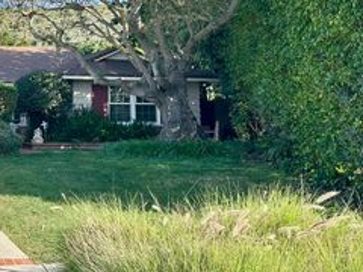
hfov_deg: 34.3
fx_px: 524
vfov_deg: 28.9
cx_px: -11
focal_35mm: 50
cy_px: 88
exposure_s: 1/797
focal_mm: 6.86
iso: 80
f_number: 1.78
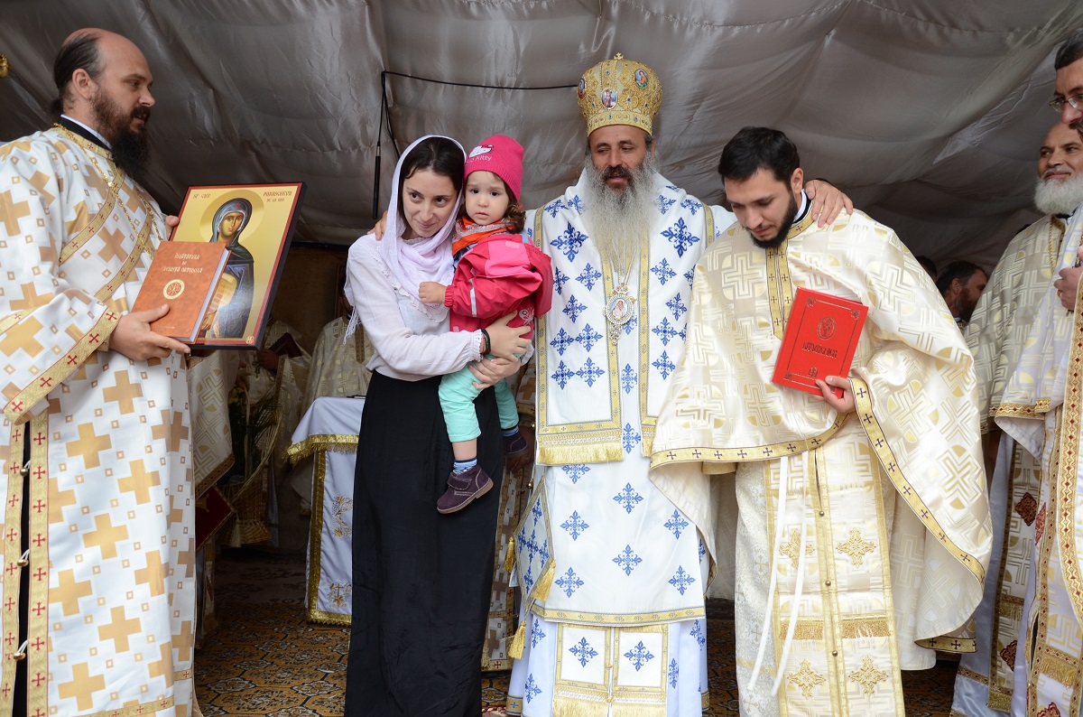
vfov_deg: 41.5
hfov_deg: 59.6
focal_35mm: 32
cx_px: 542
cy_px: 358
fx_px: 945
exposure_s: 1/100
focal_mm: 21
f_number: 5
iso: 400
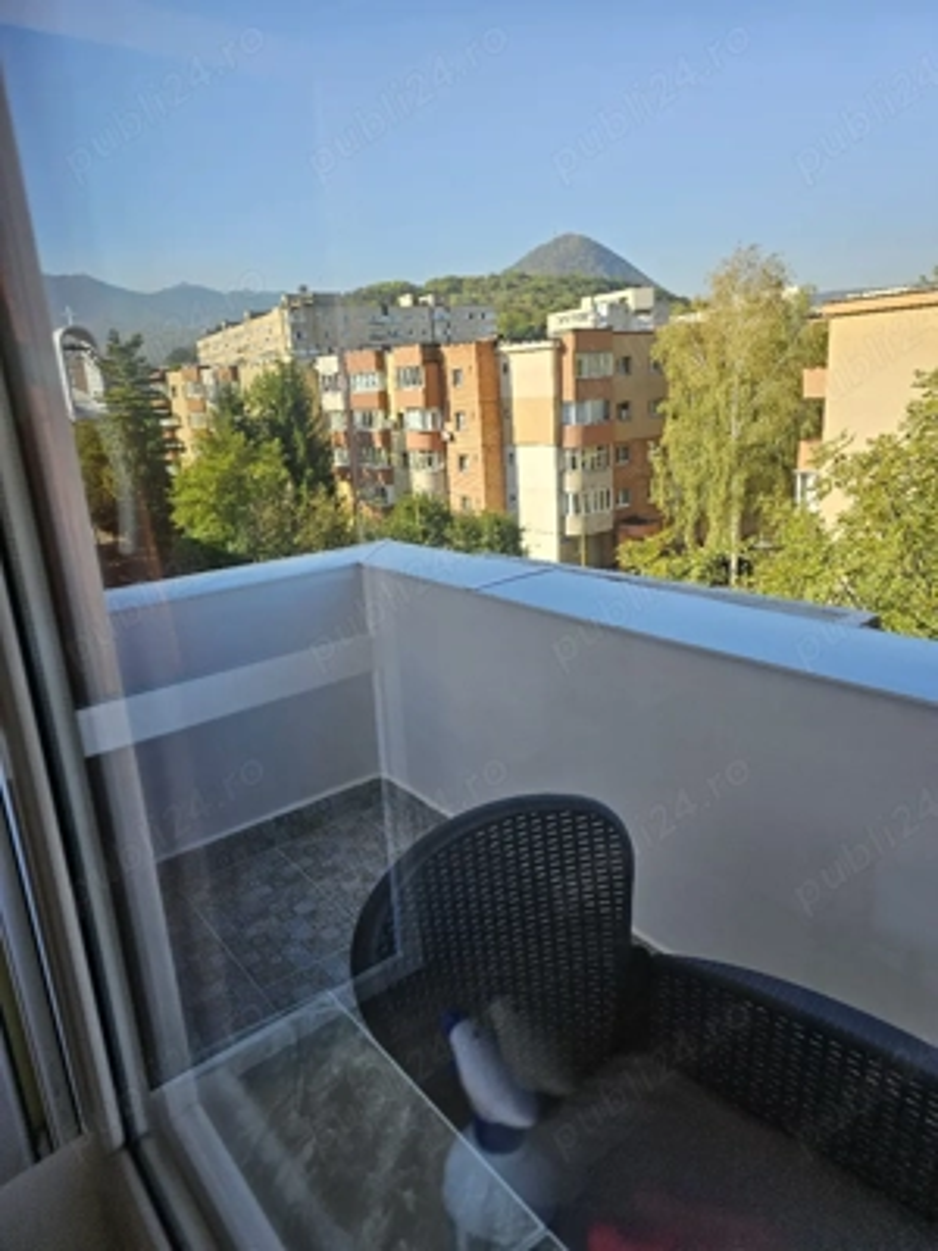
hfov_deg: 58.9
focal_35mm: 23
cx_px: 469
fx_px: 831
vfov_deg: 73.9
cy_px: 626
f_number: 1.7
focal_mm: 6.3
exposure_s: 1/244
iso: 10
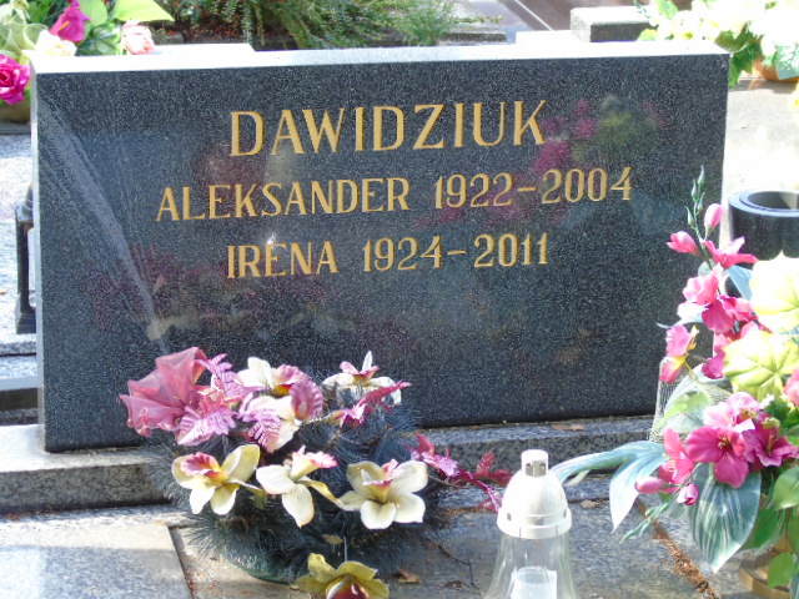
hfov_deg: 18.2
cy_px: 300
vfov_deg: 13.7
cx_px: 400
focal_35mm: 108
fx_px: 2493
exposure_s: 1/50
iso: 160
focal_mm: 19
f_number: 4.4
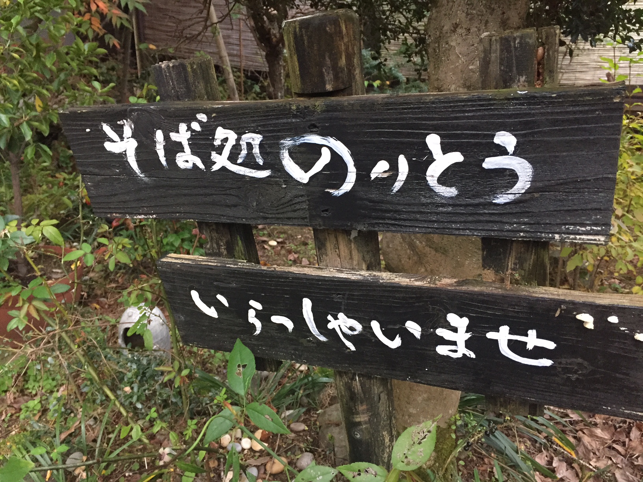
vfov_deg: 48.2
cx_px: 322
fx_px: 539
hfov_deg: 61.7
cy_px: 241
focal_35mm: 29
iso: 250
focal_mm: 4.15
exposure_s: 1/30
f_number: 2.2
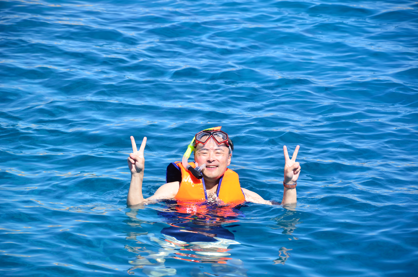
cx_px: 209
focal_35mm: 147
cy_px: 138
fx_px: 1703
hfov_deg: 14.0
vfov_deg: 9.3
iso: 100
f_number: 5.6
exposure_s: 1/400
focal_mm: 98
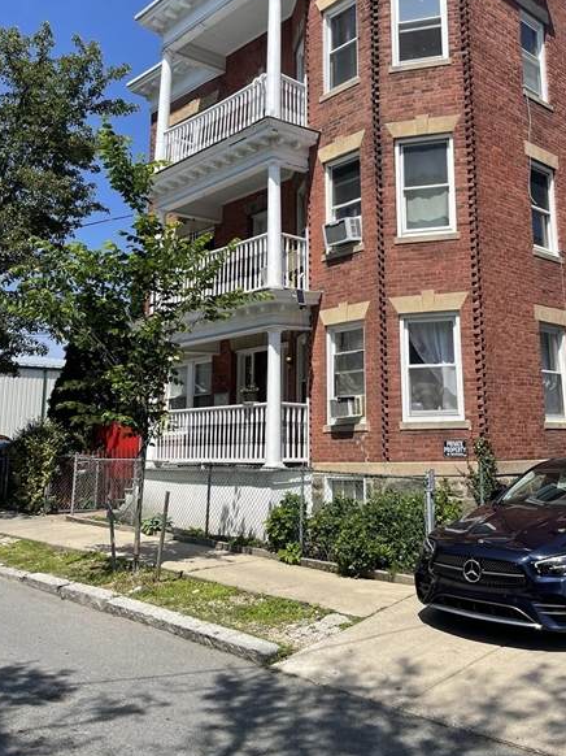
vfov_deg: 54.8
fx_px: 720
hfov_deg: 42.5
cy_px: 291
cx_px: 361
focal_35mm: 33
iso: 32
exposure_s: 1/3344
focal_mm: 5.1
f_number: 1.6
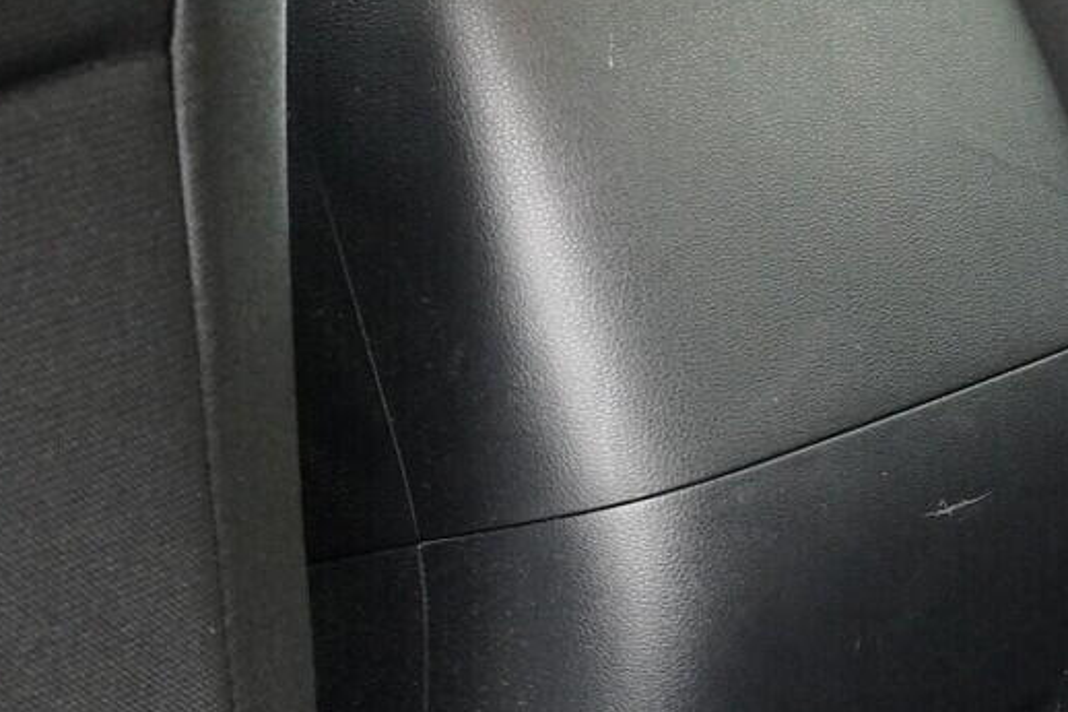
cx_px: 926
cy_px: 781
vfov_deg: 13.4
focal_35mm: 100
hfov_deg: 20.1
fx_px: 2966
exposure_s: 1/50
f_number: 5.6
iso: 6400
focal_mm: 24
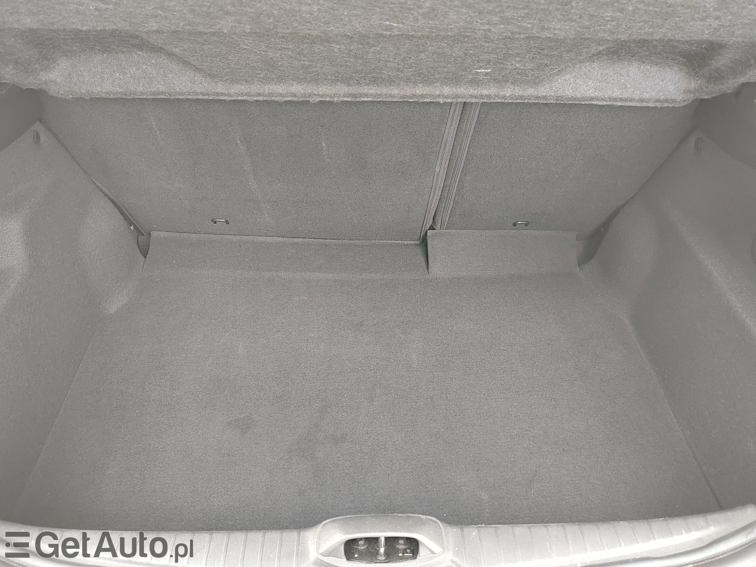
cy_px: 284
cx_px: 378
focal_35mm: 23
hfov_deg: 73.9
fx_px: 502
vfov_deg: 58.9
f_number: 1.8
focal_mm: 5.56
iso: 270
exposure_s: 1/50
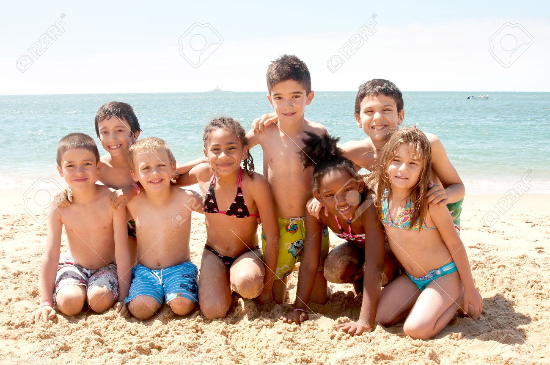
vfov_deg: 36.8
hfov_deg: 53.2
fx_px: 549
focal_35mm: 36
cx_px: 275
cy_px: 182
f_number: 8
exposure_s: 1/400
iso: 200
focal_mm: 24
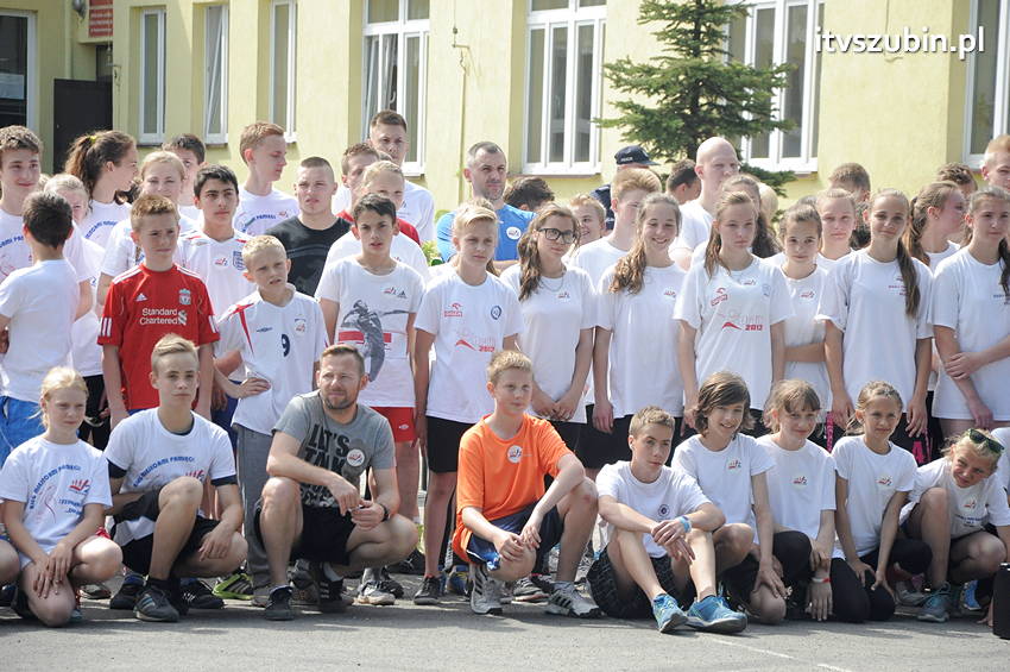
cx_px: 505
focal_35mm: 158
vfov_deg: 8.7
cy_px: 336
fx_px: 4414
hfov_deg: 13.1
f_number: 7.1
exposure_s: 1/800
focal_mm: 105
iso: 800
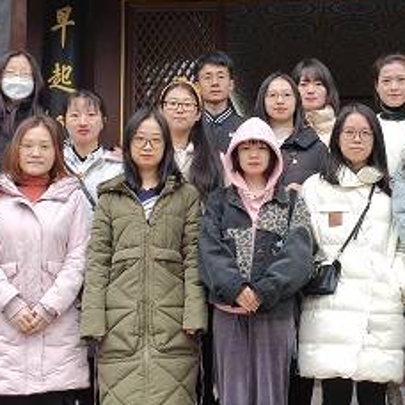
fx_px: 1019
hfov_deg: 22.2
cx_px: 316
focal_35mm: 77
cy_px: 183
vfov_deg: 22.5
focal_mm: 4.77
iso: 150
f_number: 1.75
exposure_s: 1/100
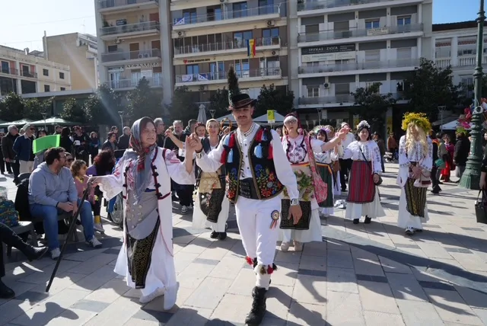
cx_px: 244
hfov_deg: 73.7
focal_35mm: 24
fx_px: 325
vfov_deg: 53.2
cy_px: 163
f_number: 8
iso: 125
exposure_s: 1/200
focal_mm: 24
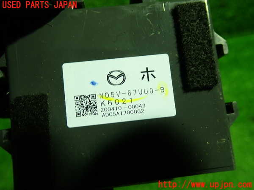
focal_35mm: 30
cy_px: 95
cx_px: 127
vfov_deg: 46.8
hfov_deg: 60.0
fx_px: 220
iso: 200
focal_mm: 5.4
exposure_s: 1/40
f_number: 2.3
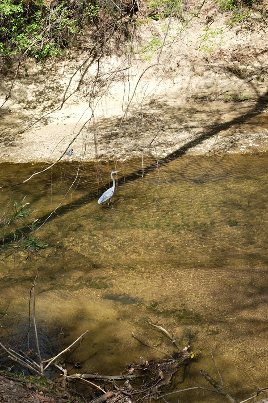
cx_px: 134
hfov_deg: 32.6
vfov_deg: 47.4
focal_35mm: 41
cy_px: 202
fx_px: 458
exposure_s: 1/110
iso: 250
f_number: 10
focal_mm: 27
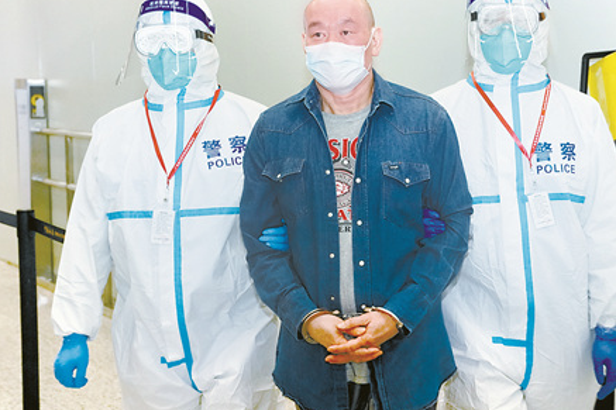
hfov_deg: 28.7
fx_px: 1197
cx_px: 398
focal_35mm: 70
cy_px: 181
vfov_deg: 19.4
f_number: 5.6
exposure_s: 1/125
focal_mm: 51
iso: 8000
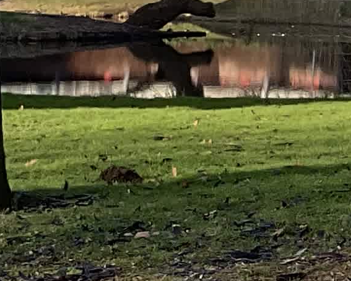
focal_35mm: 198
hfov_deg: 8.9
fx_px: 2057
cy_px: -90
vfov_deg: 7.7
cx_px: 806
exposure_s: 1/1168
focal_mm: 3
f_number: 1.8
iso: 16
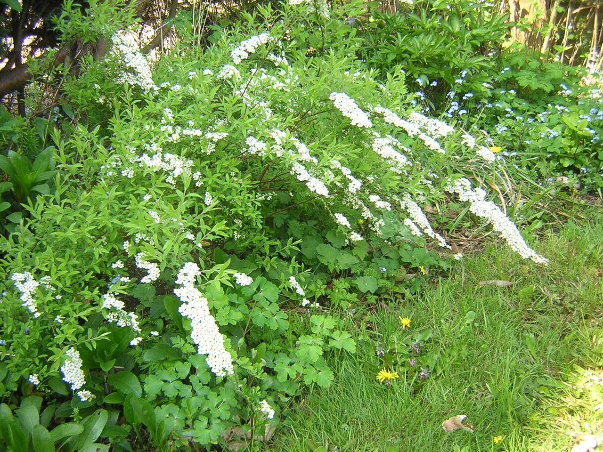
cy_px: 226
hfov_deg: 51.4
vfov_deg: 39.7
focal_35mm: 36
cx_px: 302
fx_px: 627
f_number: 2.6
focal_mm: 4.7
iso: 100
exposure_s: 1/97.9
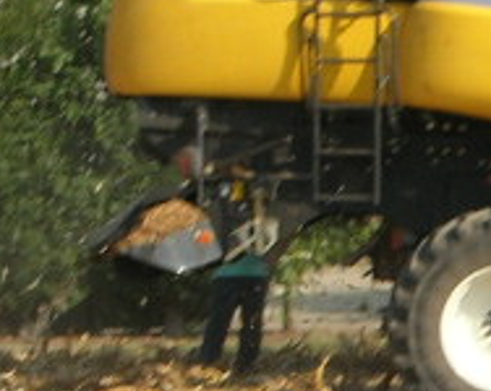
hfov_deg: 3.2
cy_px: 159
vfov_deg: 2.6
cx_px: 831
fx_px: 8724
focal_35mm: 601
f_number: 8.2
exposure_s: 1/176
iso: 64
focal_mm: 23.4
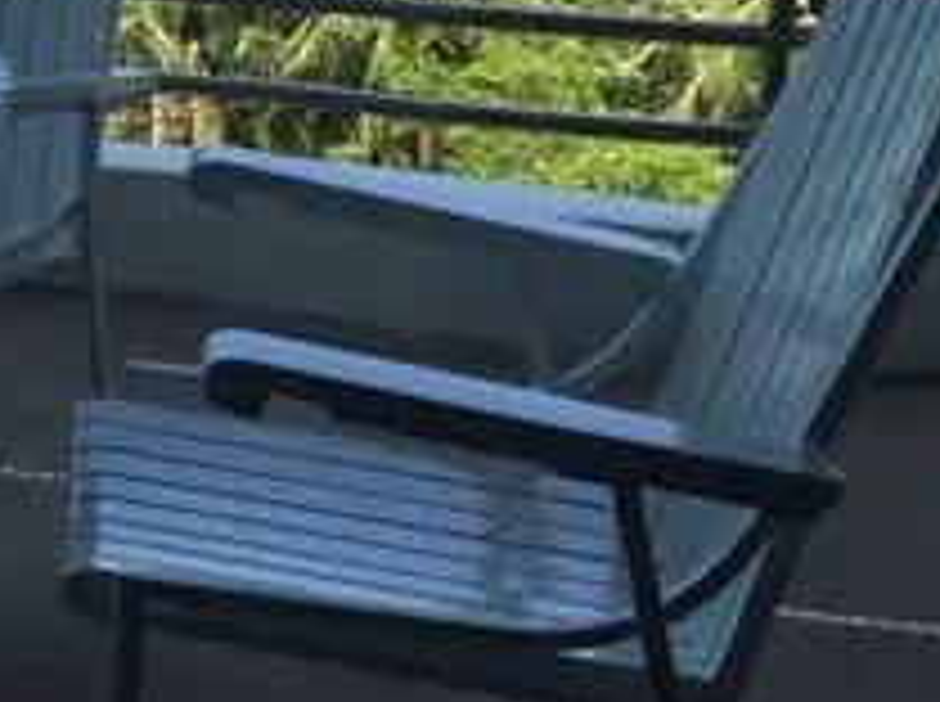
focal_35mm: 89
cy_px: 76
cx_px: -378
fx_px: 2413
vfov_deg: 16.3
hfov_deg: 19.7
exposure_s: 1/938
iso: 25
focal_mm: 4.15
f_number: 2.2
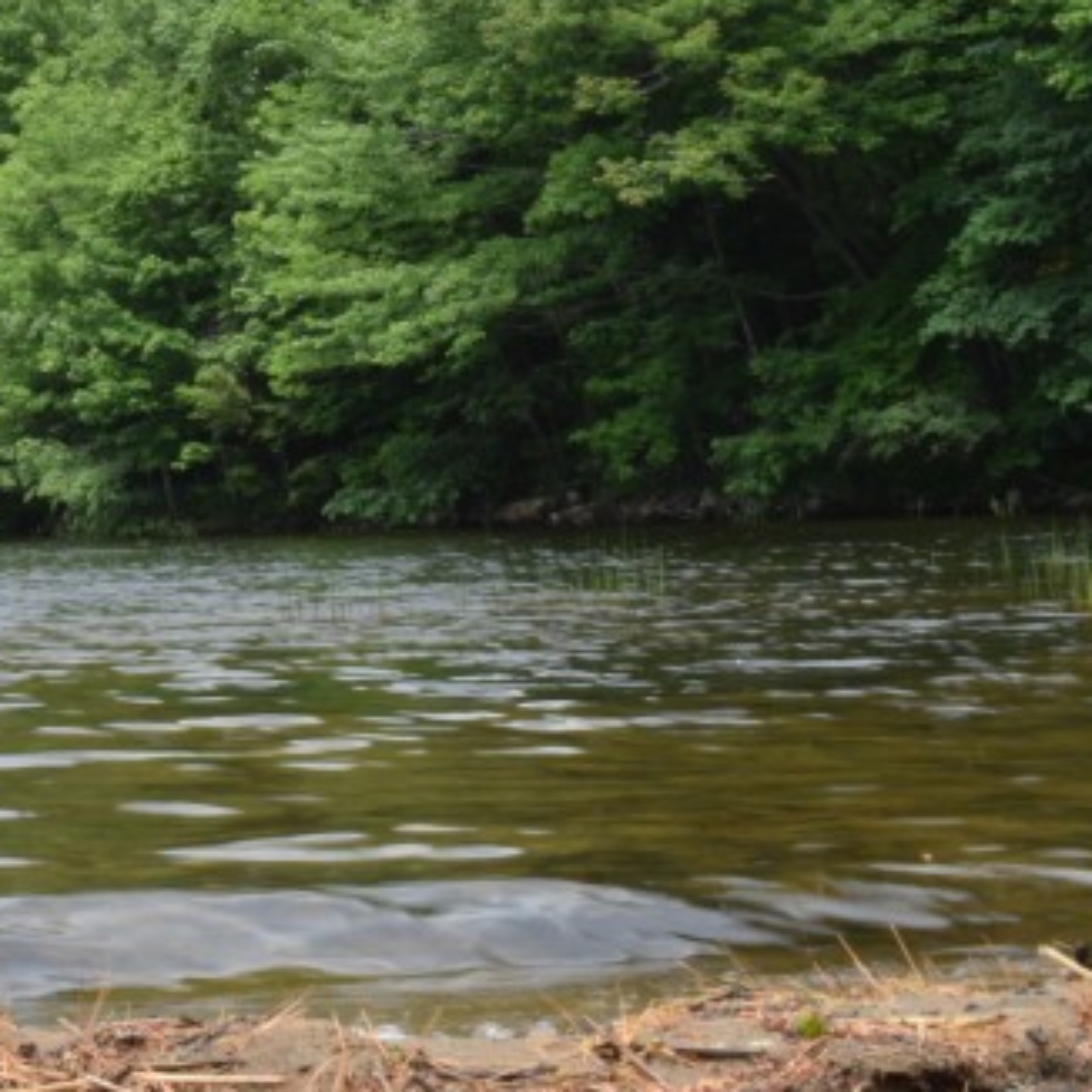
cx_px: -546
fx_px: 2712
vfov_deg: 21.6
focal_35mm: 76
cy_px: -111
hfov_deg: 19.7
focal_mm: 18
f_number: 22
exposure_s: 1/15
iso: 100
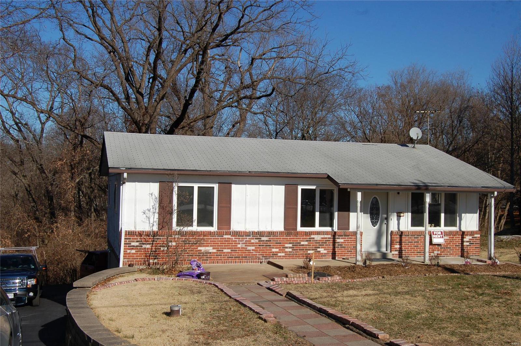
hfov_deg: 43.6
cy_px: 173
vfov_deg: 29.8
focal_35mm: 45
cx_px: 260
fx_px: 651
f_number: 11
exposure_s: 1/500
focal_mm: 30
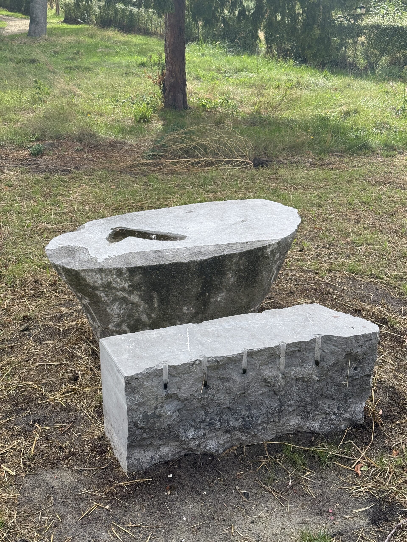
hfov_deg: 30.3
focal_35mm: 48
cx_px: 204
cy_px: 271
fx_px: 752
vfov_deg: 39.7
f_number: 1.78
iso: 80
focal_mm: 6.76
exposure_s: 1/2342
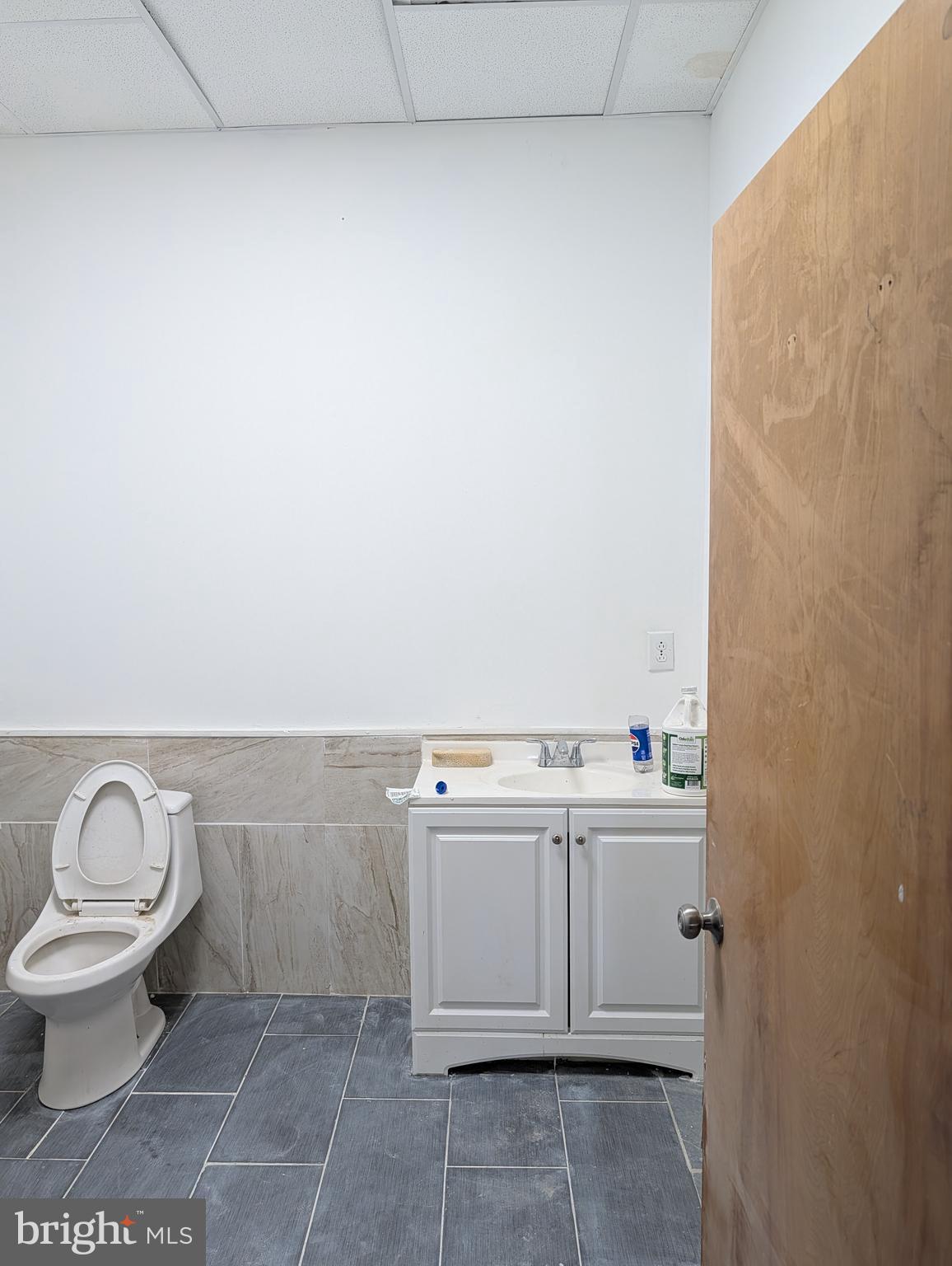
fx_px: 878
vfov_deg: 71.5
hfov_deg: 56.9
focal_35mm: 24
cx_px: 476
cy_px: 633
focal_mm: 6.9
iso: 175
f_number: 1.68
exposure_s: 1/120
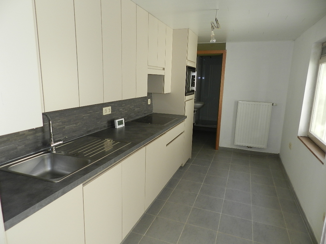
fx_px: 217
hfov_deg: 73.9
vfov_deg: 58.9
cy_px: 122
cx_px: 163
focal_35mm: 23
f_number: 3.4
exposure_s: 1/30
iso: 180
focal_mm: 4
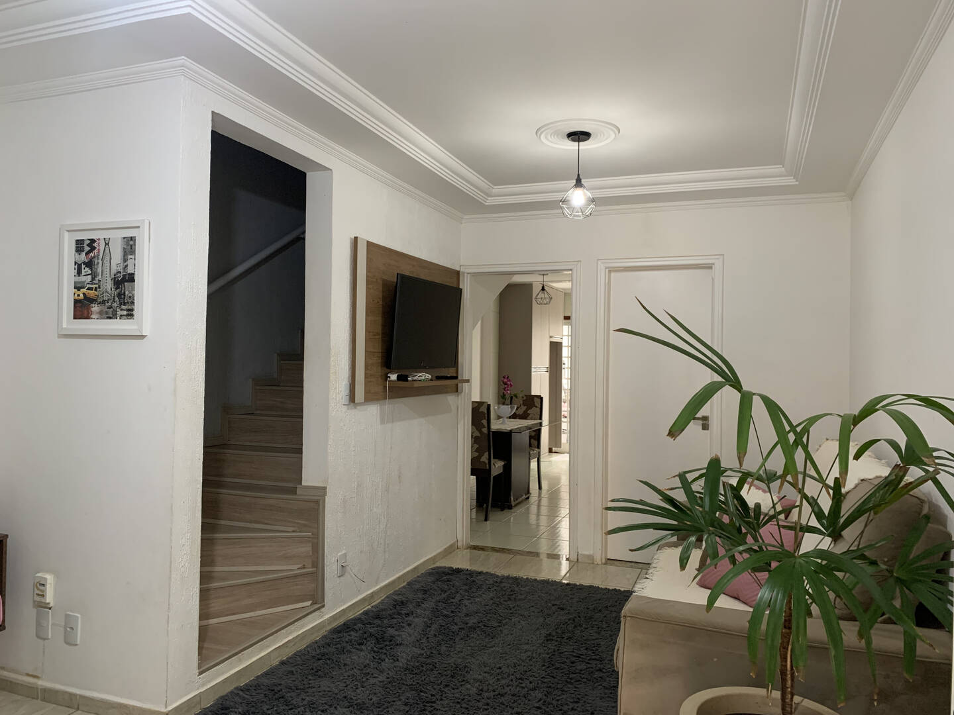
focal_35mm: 26
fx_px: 717
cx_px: 477
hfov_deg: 67.3
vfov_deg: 53.1
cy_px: 358
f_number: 1.8
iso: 200
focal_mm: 4.25
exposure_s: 1/60
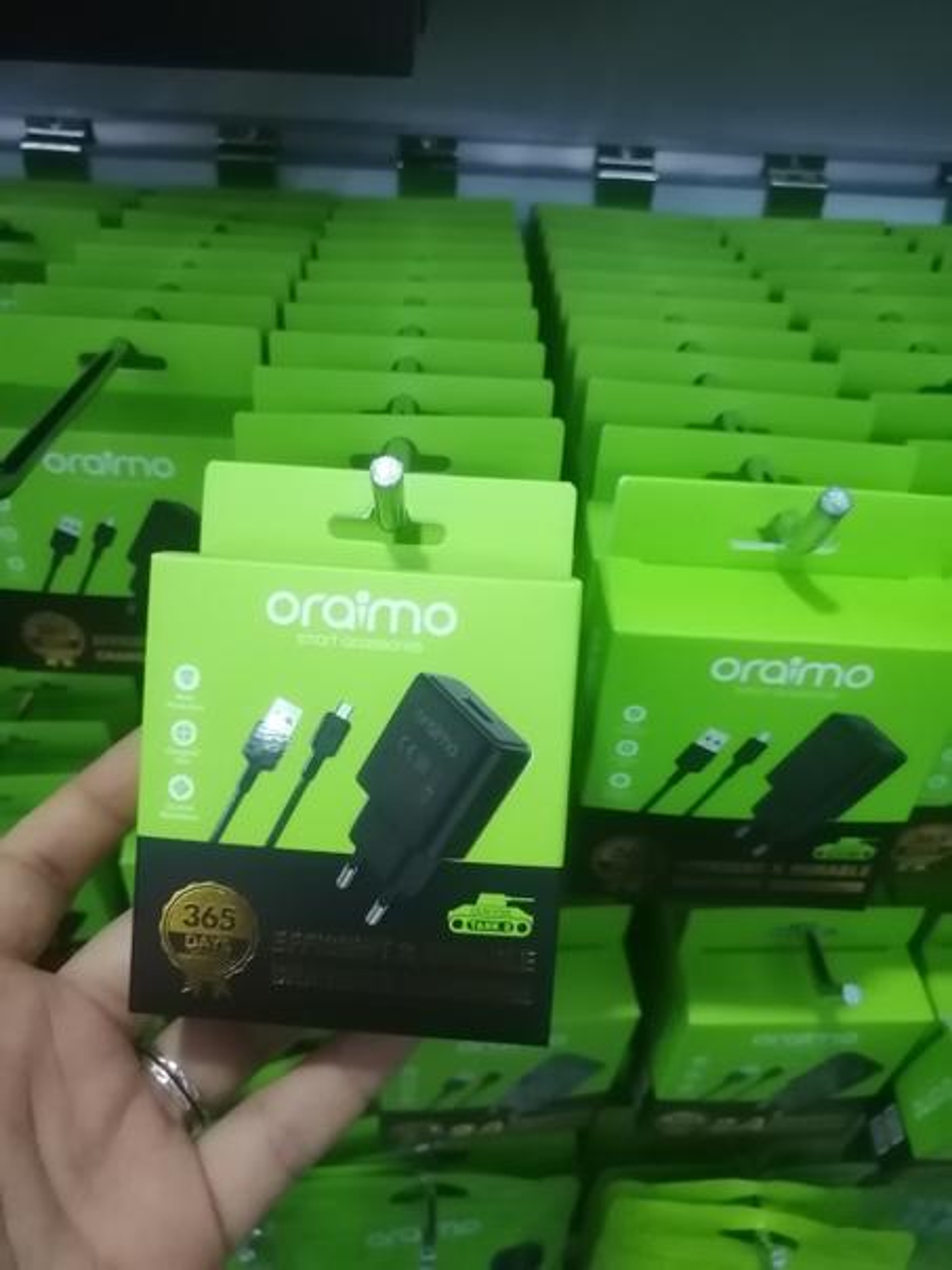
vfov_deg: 65.3
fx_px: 990
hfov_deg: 51.4
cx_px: 476
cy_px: 635
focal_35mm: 27
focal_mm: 3.62
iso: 640
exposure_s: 1/100
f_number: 1.8
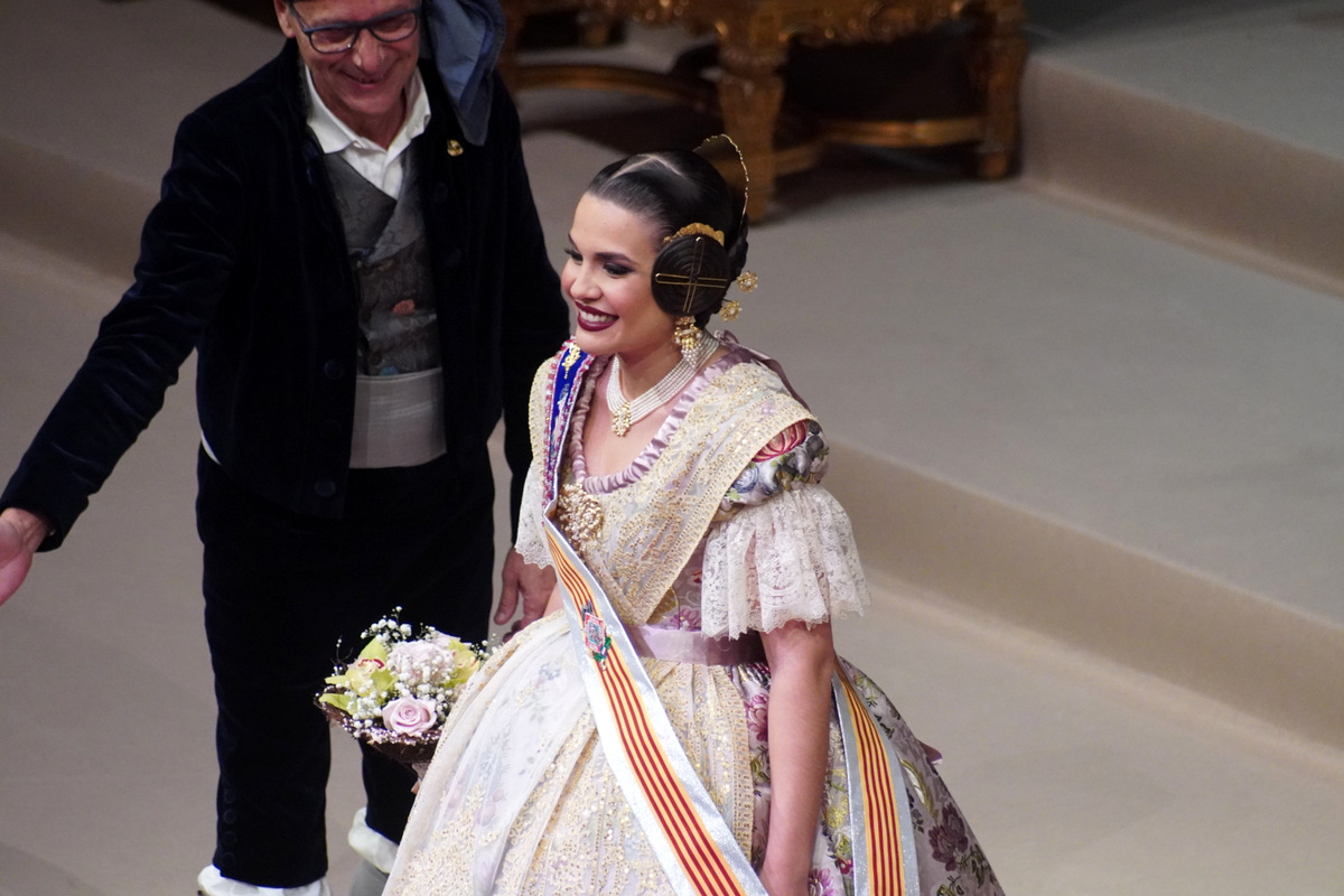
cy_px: 448
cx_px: 672
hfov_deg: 6.0
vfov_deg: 4.0
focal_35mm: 345
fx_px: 12879
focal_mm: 230
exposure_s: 1/400
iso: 4000
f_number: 5.6
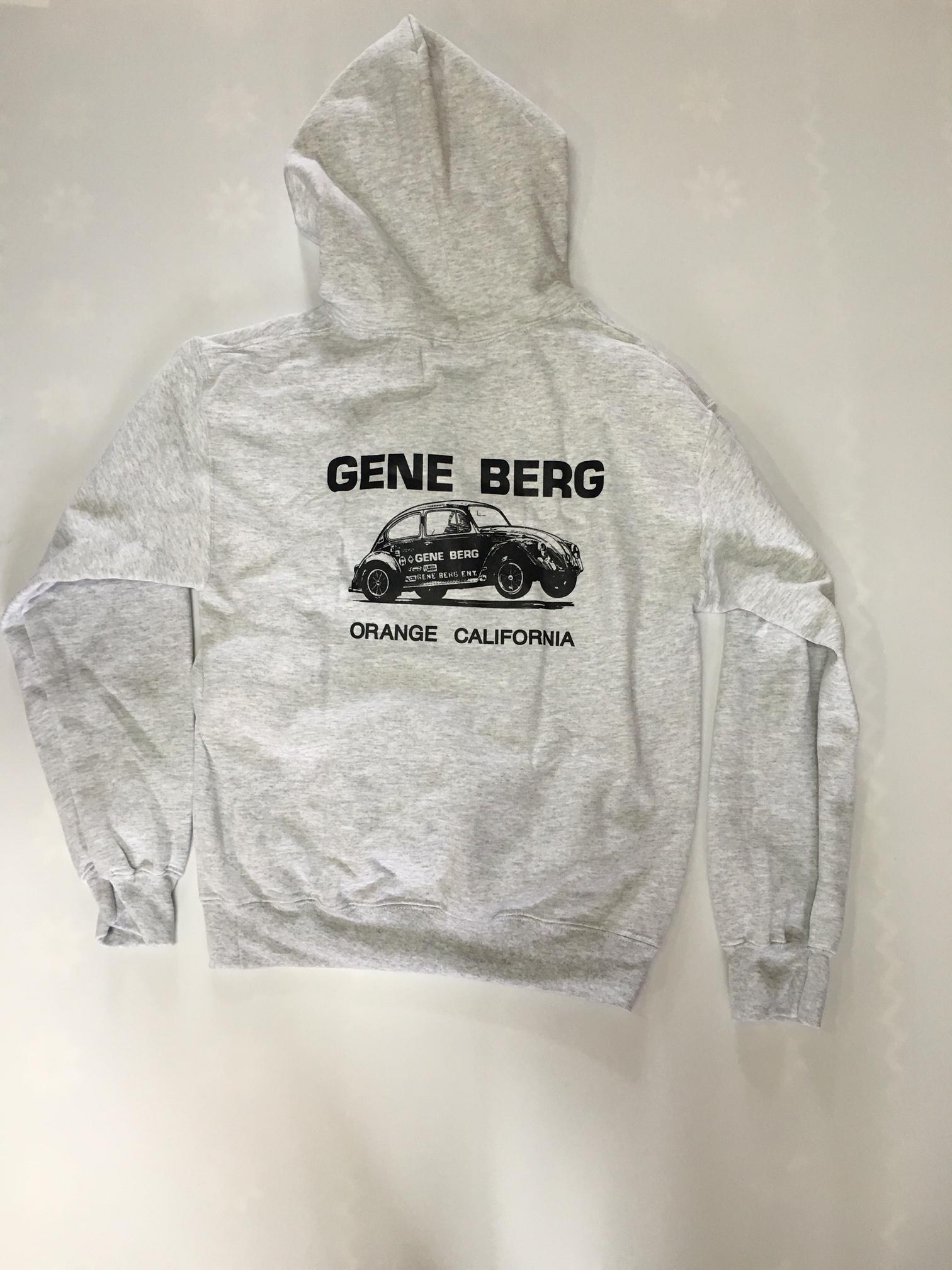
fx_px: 1063
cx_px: 476
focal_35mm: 29
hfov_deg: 48.2
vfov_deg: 61.7
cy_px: 635
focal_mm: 4.2
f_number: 2.2
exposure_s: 1/30
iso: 80
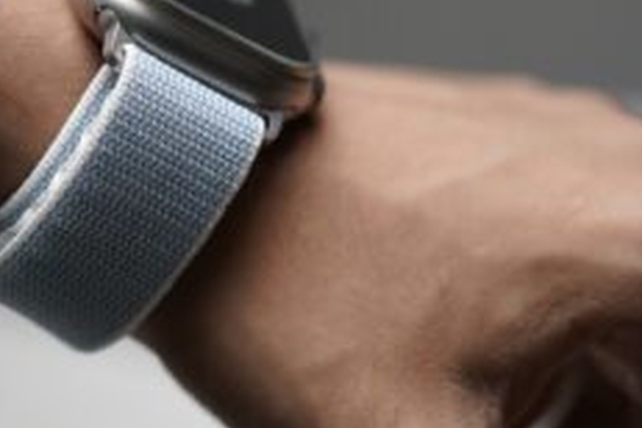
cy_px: 160
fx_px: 2782
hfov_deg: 13.1
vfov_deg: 8.8
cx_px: 172
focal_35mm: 156
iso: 1250
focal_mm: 90
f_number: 2.8
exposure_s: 1/90
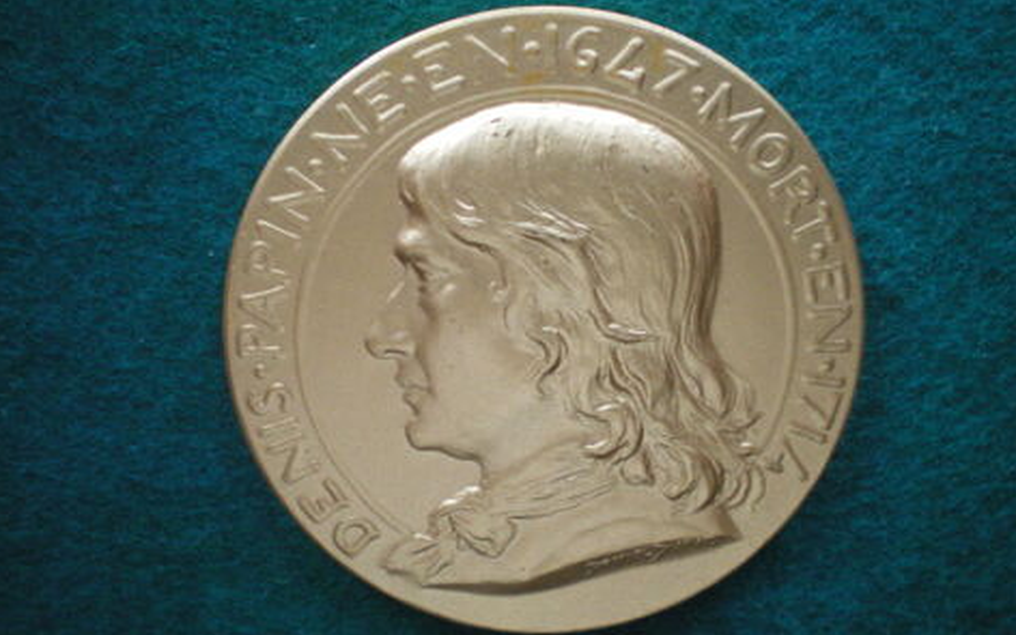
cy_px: 368
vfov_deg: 31.2
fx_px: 1135
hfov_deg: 48.2
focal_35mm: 41
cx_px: 508
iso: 400
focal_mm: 6.3
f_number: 3.1
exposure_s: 1/10
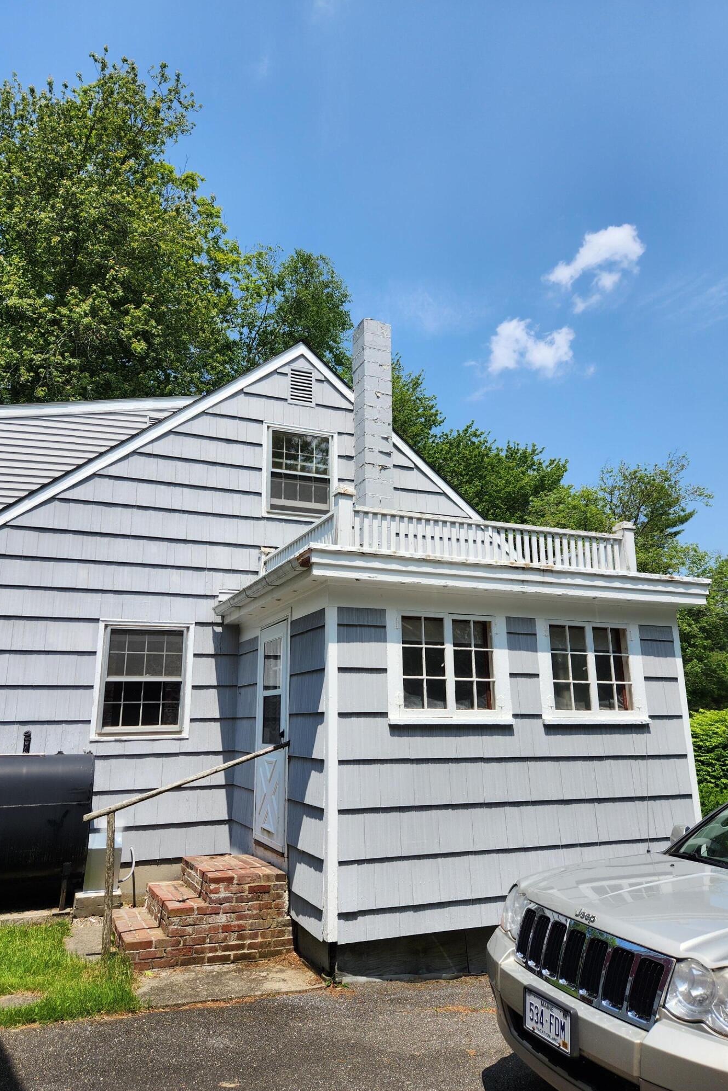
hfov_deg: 53.1
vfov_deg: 73.7
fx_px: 728
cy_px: 546
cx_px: 363
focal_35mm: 24
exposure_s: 1/1819
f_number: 1.8
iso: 20
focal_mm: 5.4
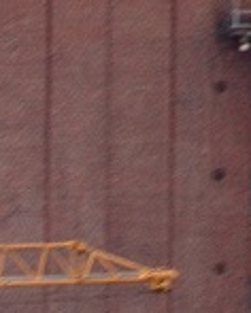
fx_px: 18144
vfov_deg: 1.0
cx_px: -255
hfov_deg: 0.8
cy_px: 569
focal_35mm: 1958
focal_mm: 200
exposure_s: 1/200
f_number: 5.6
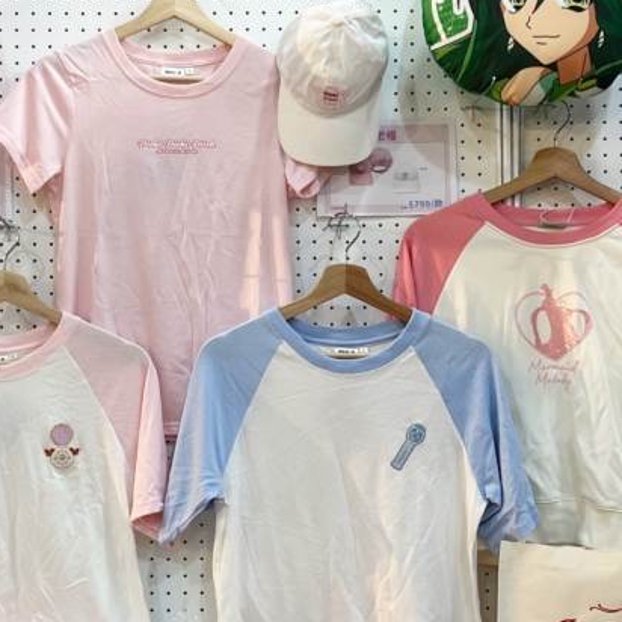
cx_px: 199
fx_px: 1362
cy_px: 313
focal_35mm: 67
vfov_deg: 25.7
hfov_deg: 25.6
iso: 125
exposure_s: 1/120
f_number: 1.5
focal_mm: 5.7
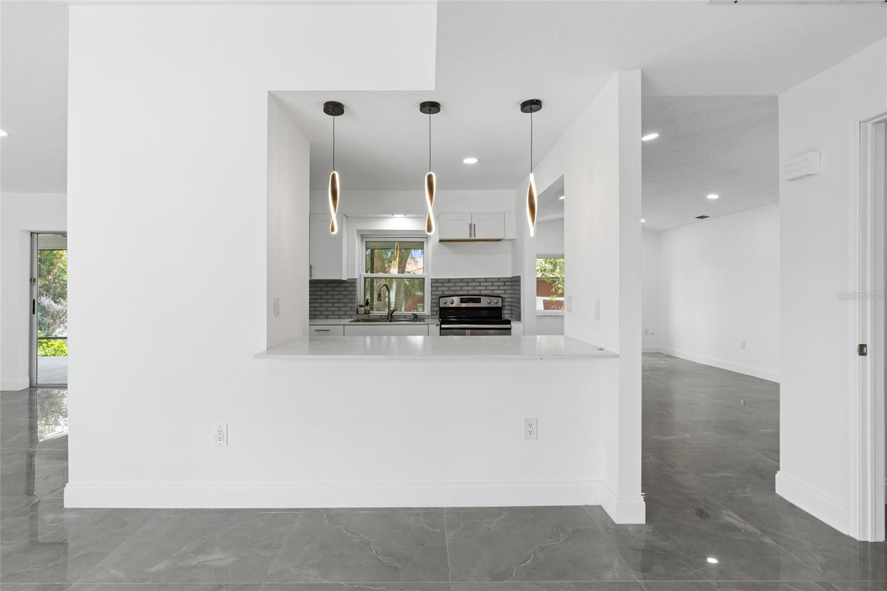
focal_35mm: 18
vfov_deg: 67.4
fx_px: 443
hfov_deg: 90.0
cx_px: 444
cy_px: 296
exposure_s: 1/15
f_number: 9
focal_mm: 18
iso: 400
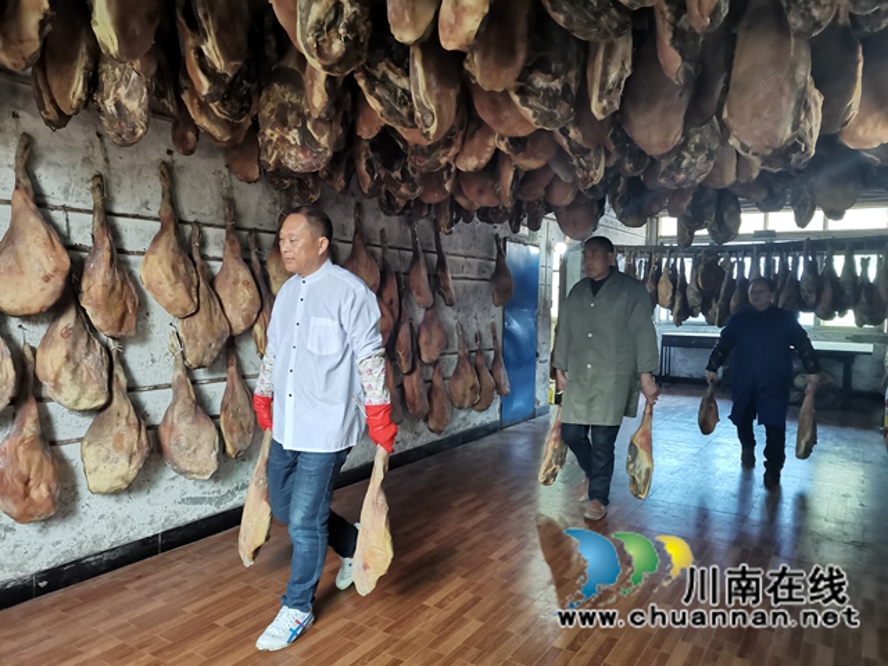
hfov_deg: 67.3
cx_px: 444
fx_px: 667
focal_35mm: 26
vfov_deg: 53.1
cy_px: 333
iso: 400
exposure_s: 1/100
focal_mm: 4.75
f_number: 1.8
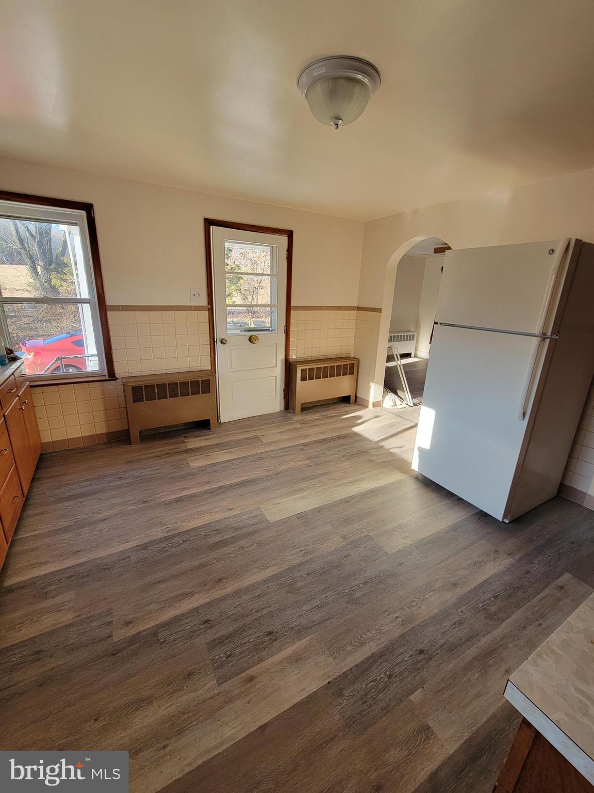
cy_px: 396
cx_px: 297
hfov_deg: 89.9
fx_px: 297
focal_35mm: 13
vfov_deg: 106.2
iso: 80
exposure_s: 1/60
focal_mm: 2.2
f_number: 2.2
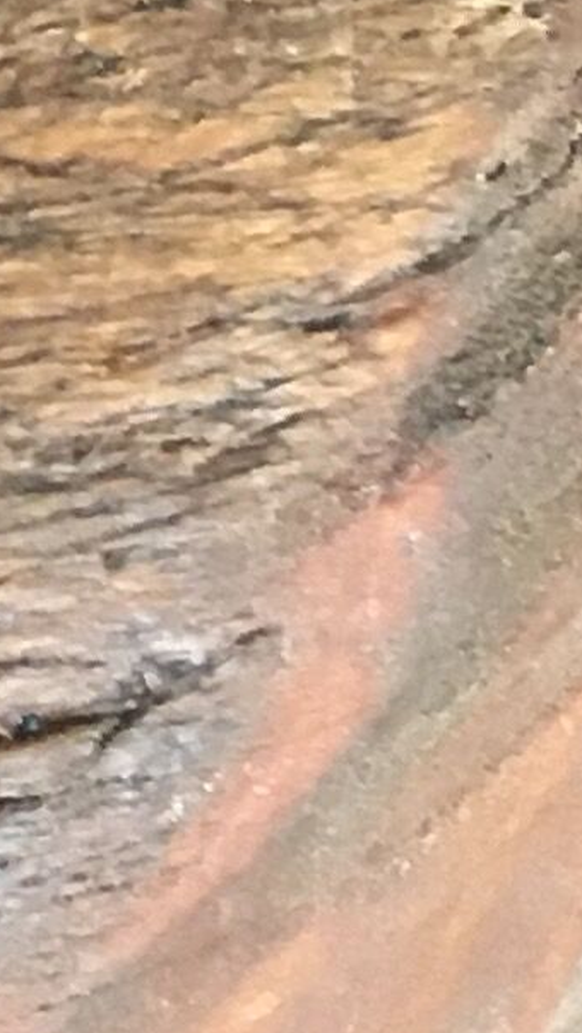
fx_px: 5786
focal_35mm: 211
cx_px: -1075
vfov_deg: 9.5
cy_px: -1055
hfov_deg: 5.5
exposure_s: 1/33
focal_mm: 4.15
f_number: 2.2
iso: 200
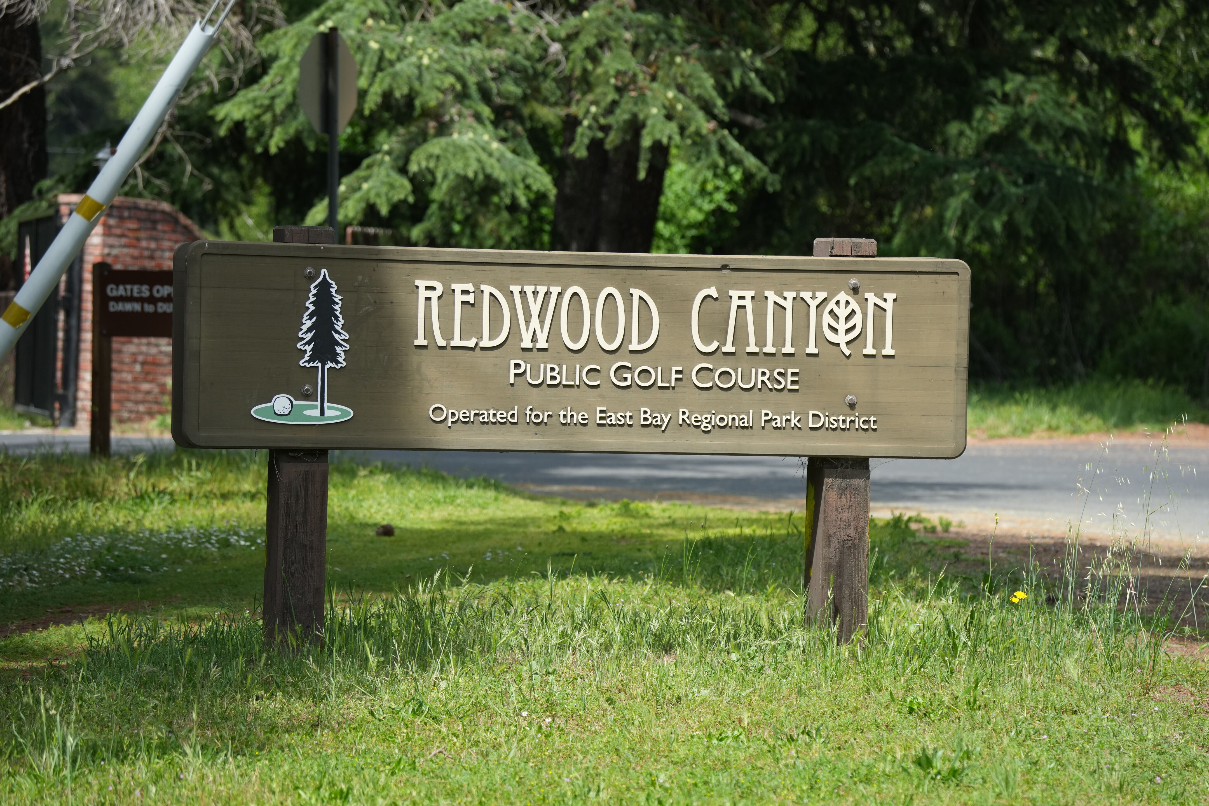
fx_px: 5843
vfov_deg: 7.9
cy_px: 403
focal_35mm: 174
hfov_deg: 11.8
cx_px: 604
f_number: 6.3
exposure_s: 1/800
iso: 500
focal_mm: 174
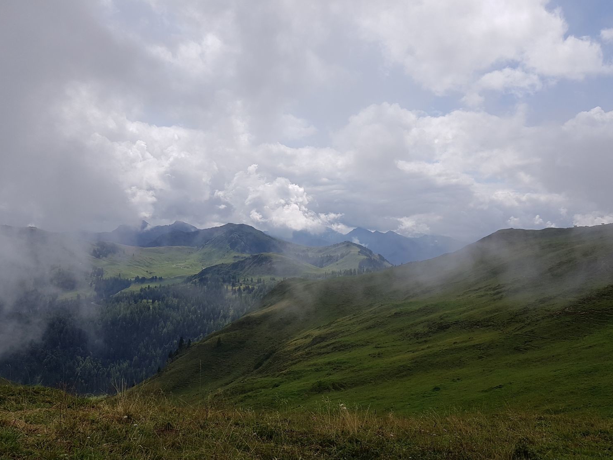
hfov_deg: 63.4
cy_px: 247
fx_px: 496
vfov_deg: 49.7
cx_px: 311
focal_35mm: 28
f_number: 1.7
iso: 50
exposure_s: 1/4320
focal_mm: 4.2
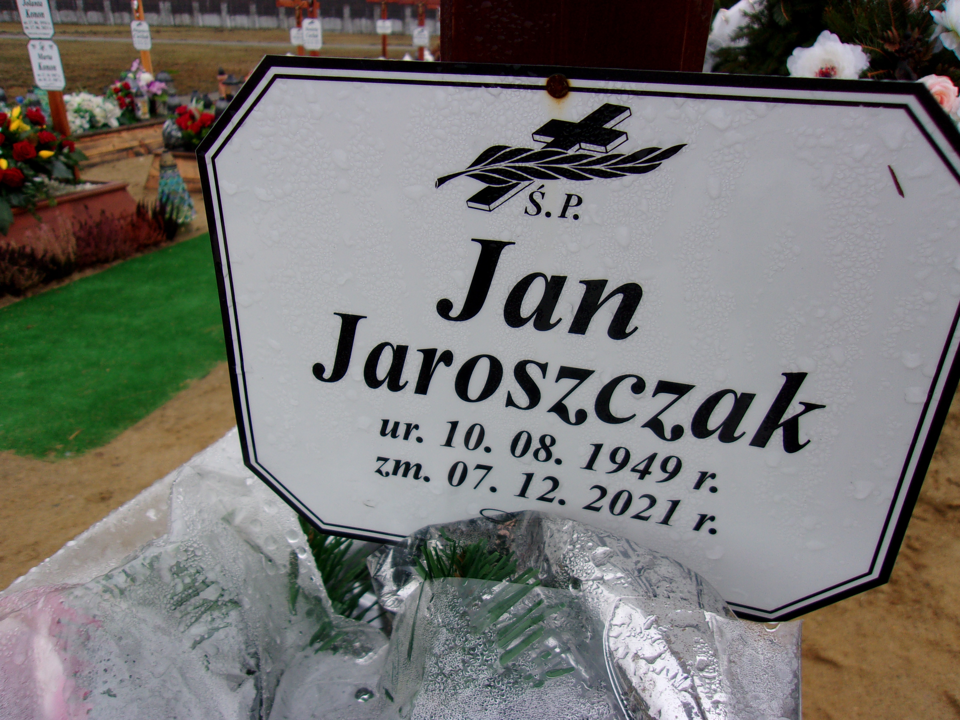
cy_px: 360
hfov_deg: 65.3
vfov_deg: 51.4
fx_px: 749
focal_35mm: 27
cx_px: 480
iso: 80
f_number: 3
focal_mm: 4.9
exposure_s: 1/340
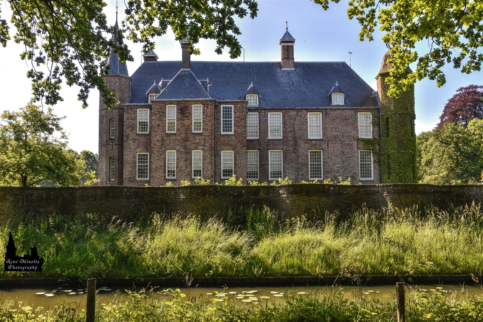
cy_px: 161
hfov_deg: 57.2
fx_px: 443
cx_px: 242
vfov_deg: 40.0
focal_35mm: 33
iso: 200
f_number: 8
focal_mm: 22
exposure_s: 1/200
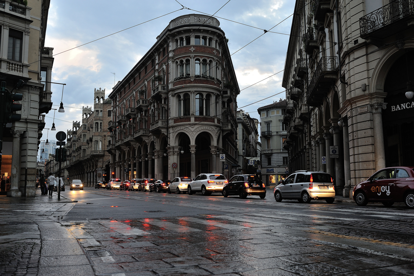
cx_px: 207
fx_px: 402
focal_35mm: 35
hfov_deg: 54.5
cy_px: 138
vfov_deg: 37.8
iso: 800
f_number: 5
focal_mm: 35
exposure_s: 1/50
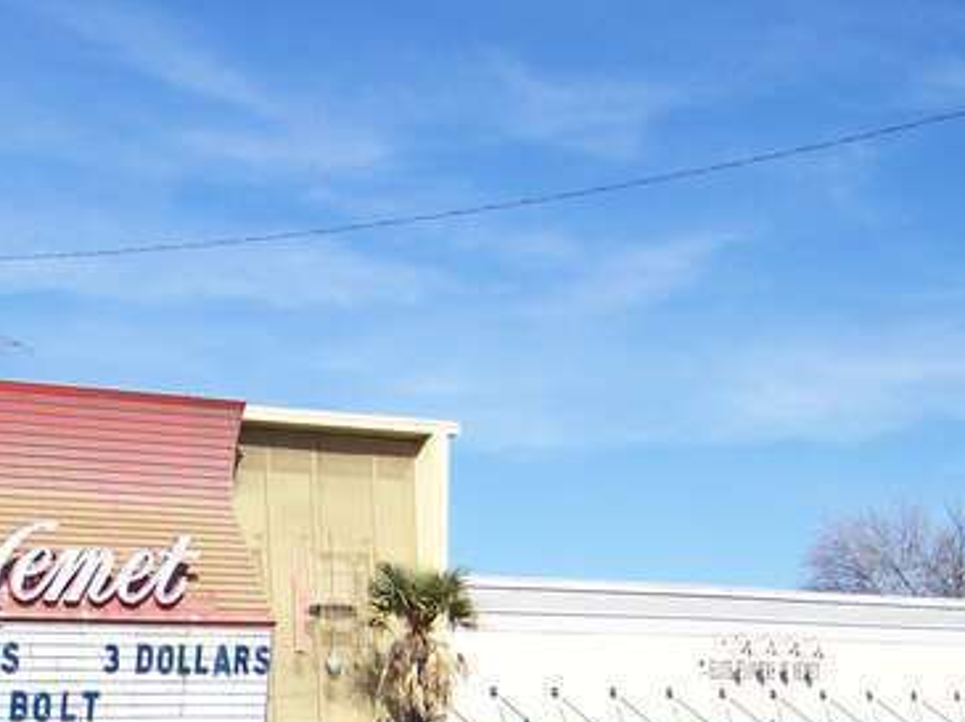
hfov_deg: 24.1
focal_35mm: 79
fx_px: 2200
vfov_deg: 18.2
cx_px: 119
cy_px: 706
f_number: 2.8
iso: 64
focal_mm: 5.85
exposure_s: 1/1000
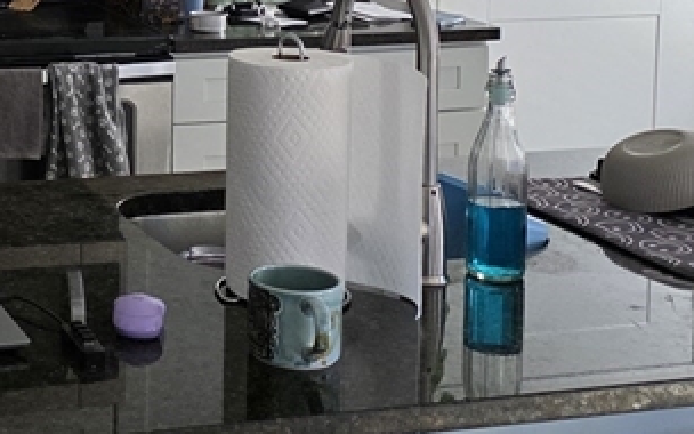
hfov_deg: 23.7
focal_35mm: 82
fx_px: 1551
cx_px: -57
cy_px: -57
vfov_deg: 15.5
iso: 250
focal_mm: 6.3
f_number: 1.7
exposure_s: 1/180
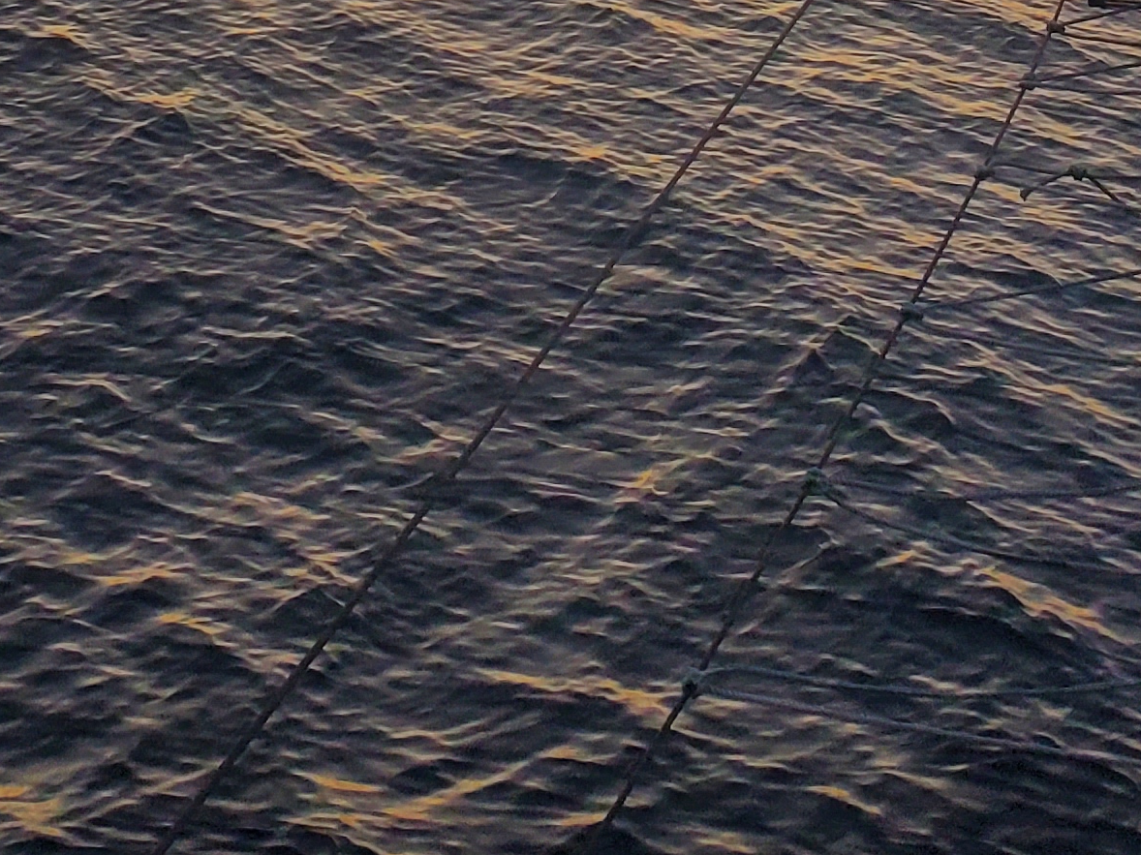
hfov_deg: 22.0
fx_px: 2933
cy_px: -594
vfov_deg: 14.8
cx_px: 491
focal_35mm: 89
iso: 80
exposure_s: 1/120
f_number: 2.4
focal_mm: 4.3
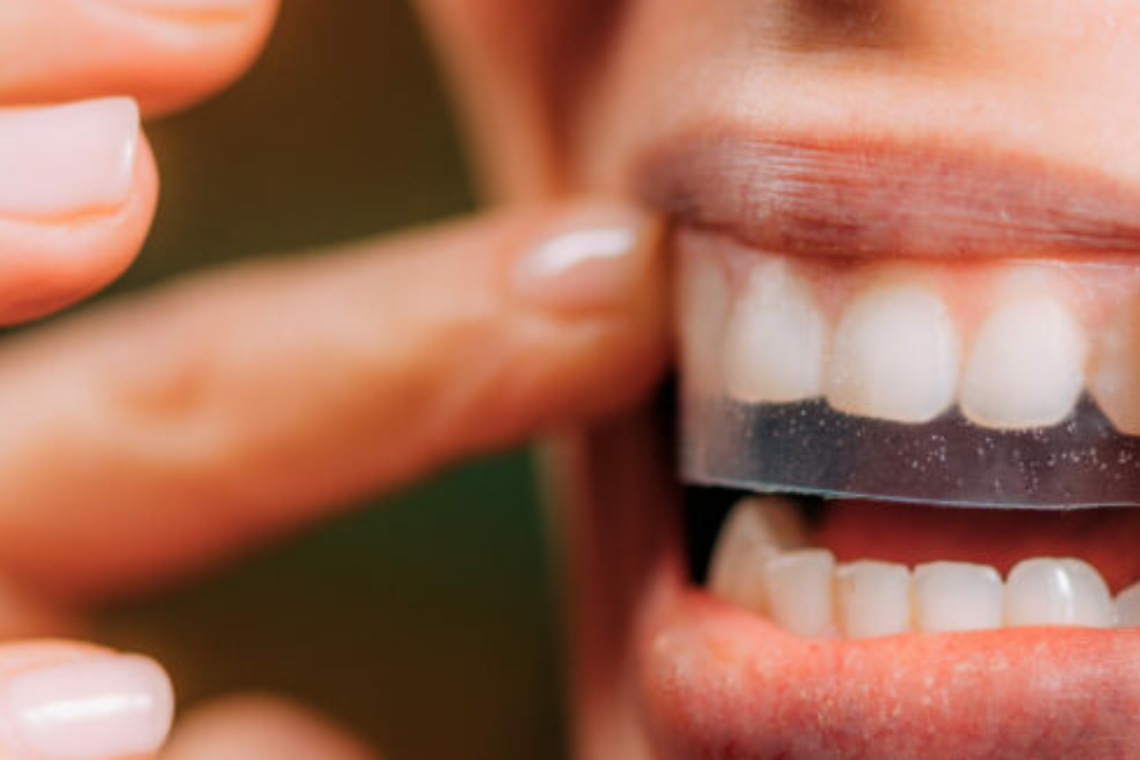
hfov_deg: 9.3
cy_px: 411
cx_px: 837
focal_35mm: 220
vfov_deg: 6.2
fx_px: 6966
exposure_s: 1/160
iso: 64
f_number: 3.5
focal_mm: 105
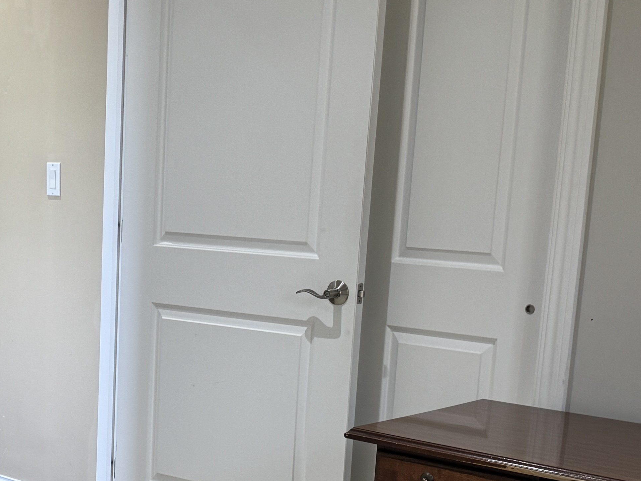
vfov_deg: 20.3
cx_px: 96
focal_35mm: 71
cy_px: 428
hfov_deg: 26.7
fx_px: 1315
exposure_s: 1/60
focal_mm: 6.76
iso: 125
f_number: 1.78
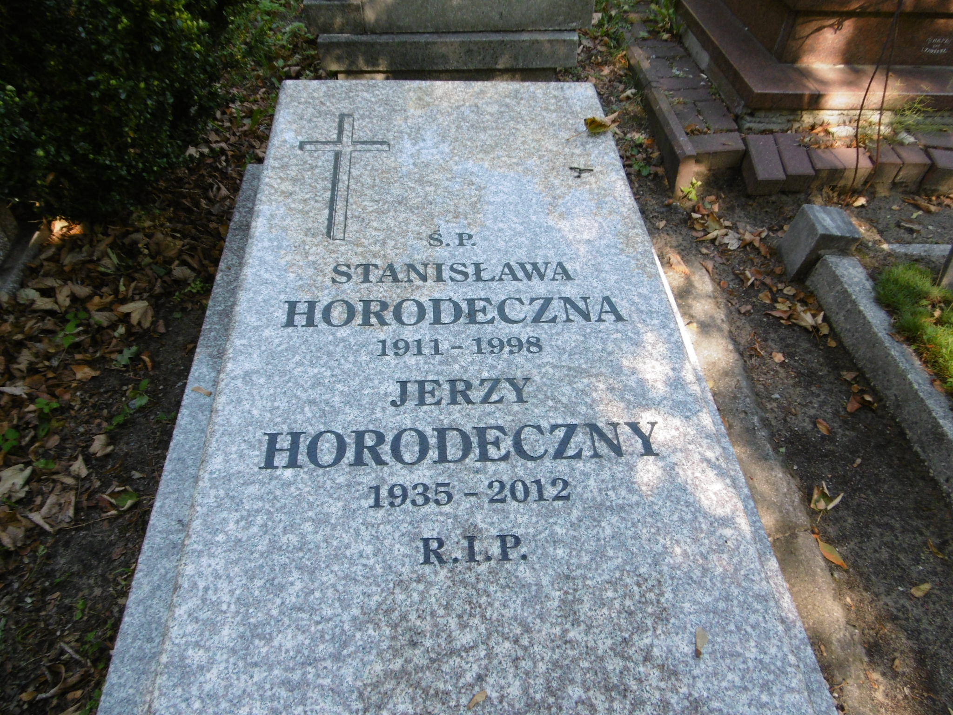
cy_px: 358
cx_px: 476
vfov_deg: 56.8
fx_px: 661
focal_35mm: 24
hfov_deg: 71.6
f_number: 3.1
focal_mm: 4.3
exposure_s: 1/100
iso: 100
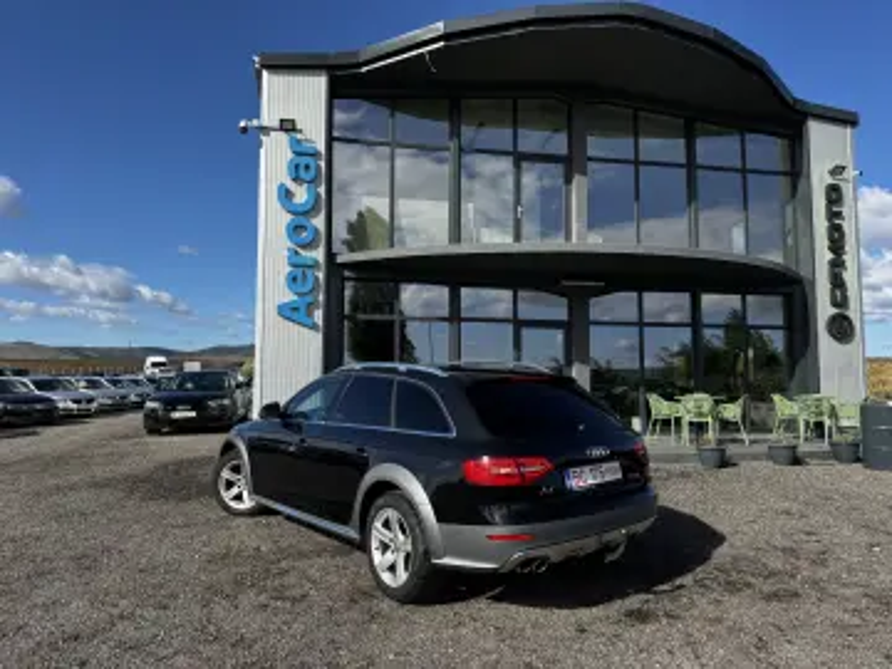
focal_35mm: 24
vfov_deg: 56.8
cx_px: 446
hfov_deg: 71.6
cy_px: 334
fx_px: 618
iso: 80
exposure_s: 1/3247
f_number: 1.78
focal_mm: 6.76
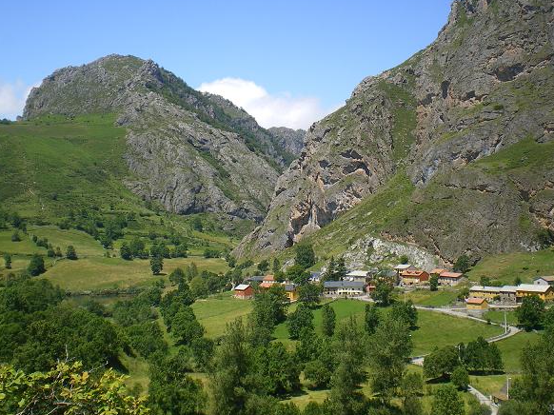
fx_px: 880
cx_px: 270
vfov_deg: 26.5
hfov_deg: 34.9
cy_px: 220
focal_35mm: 55
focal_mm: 8.4
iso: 64
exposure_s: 1/250
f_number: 5.2
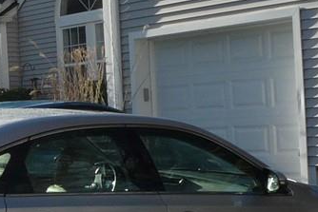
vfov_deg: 11.6
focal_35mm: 118
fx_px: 1043
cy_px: 102
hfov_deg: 16.2
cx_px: -119
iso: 100
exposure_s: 1/250
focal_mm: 4.7
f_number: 4.5
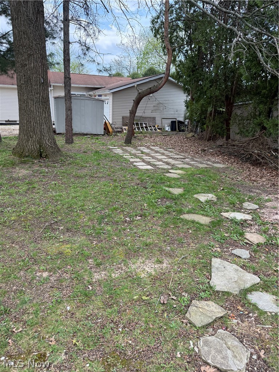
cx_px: 140
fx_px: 258
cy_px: 186
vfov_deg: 71.6
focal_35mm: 24
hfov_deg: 56.8
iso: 100
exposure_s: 1/1437
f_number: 1.78
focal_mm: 6.76
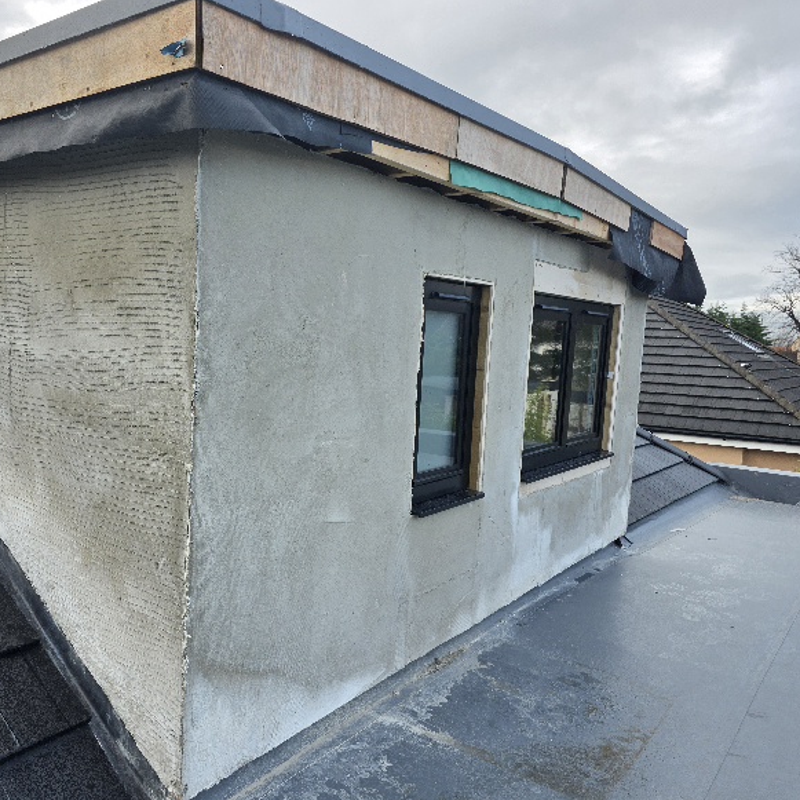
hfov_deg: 56.6
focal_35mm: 28
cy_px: 410
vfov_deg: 57.3
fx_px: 732
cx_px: 299
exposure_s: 1/370
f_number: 1.7
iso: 32
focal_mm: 6.3
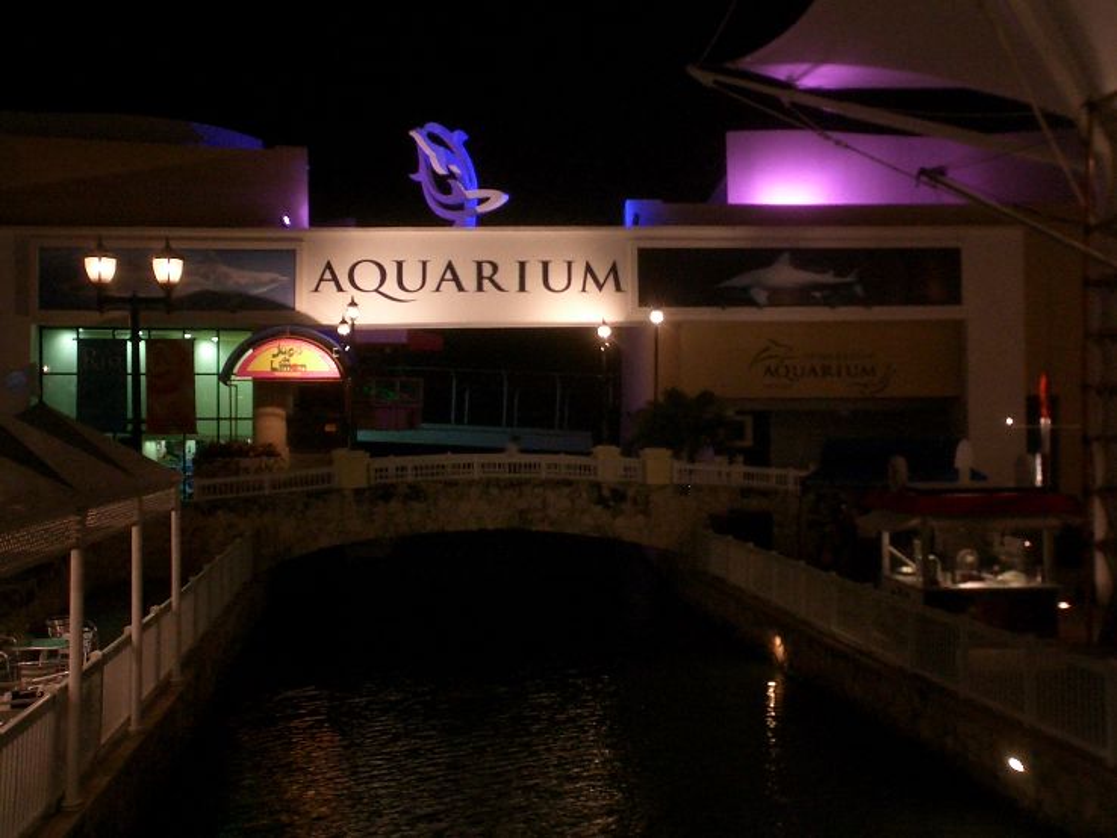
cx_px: 558
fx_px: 1194
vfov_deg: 38.7
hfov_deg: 50.1
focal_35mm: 37
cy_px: 419
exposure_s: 1/8
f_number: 3.5
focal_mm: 5.6
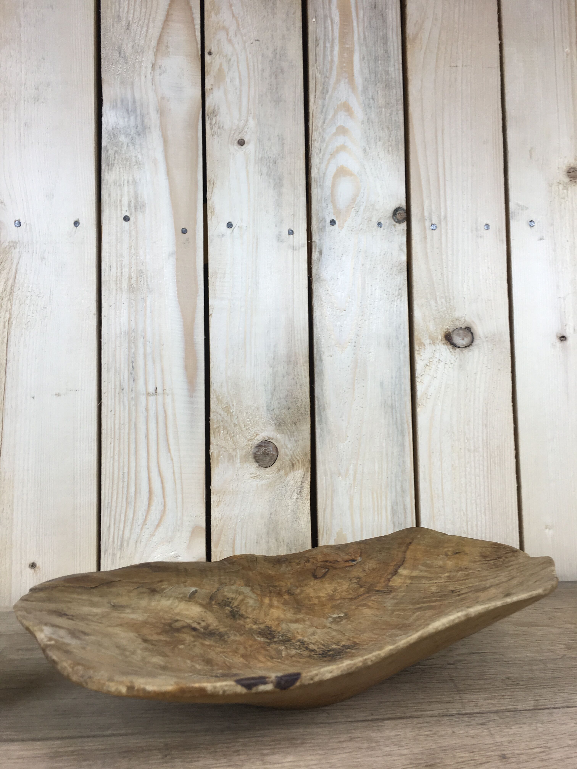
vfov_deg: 61.7
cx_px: 288
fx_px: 645
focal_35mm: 29
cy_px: 384
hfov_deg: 48.2
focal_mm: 4.15
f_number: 2.2
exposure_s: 1/50
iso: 32
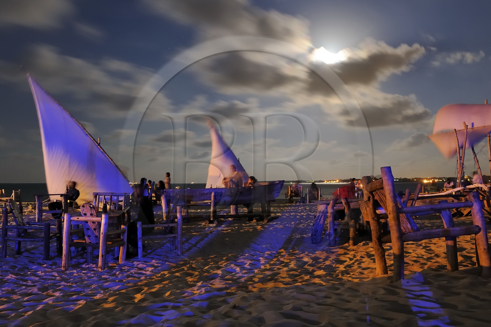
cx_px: 246
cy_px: 164
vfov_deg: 42.3
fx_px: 423
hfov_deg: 60.3
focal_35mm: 31
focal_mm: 31
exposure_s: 13
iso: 400
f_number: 5.6
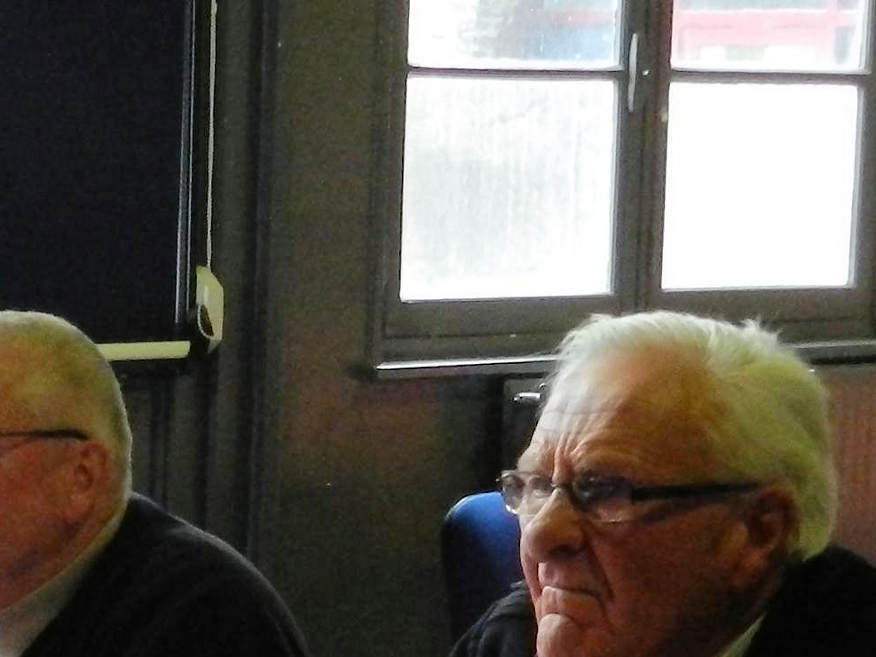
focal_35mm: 154
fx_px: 3897
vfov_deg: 9.4
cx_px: -9
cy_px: 877
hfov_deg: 12.7
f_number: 4
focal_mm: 6.7
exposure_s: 1/50
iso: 640
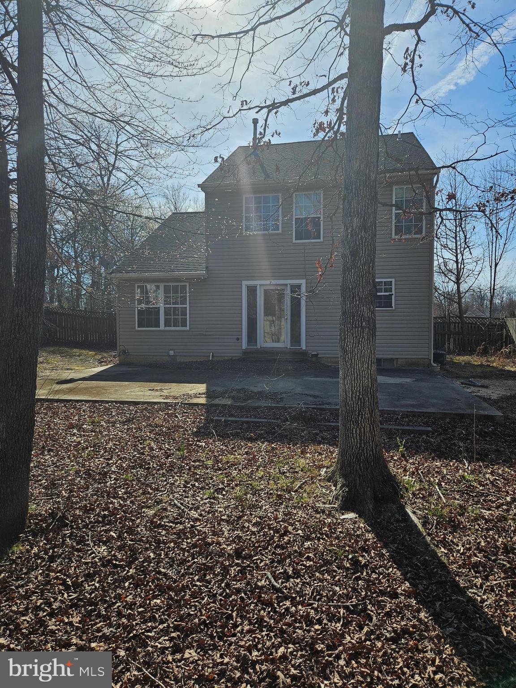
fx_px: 457
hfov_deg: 58.9
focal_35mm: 23
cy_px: 344
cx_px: 258
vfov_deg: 73.9
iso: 25
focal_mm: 5.4
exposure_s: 1/2701
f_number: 1.8
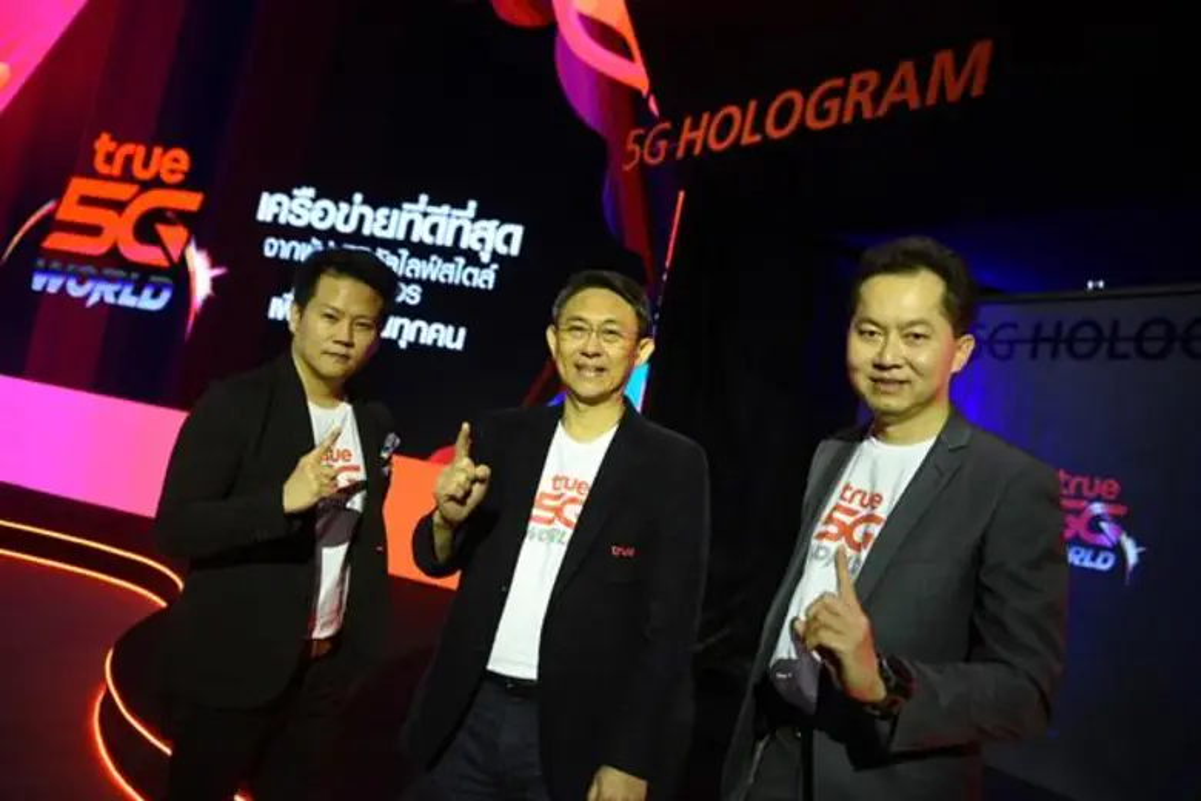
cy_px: 400
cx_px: 600
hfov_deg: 60.3
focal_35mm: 31
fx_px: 1034
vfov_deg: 42.3
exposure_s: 1/80
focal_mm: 31
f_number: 2.8
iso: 3200
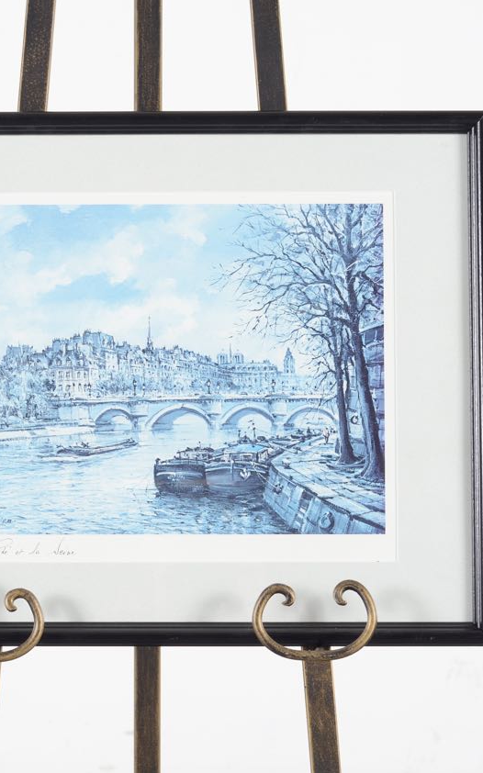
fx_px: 2444
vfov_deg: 18.0
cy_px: 387
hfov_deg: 11.3
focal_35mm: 116
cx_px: 159
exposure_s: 1/125
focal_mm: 50
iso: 100
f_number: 5.6
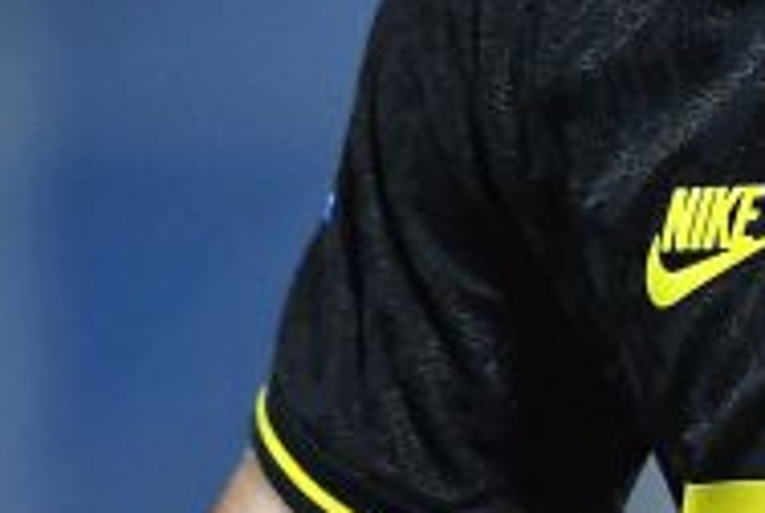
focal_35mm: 3262
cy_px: -710
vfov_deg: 0.4
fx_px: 69426
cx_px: 1168
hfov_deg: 0.6
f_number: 3.5
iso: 2500
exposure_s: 1/1250
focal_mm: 400
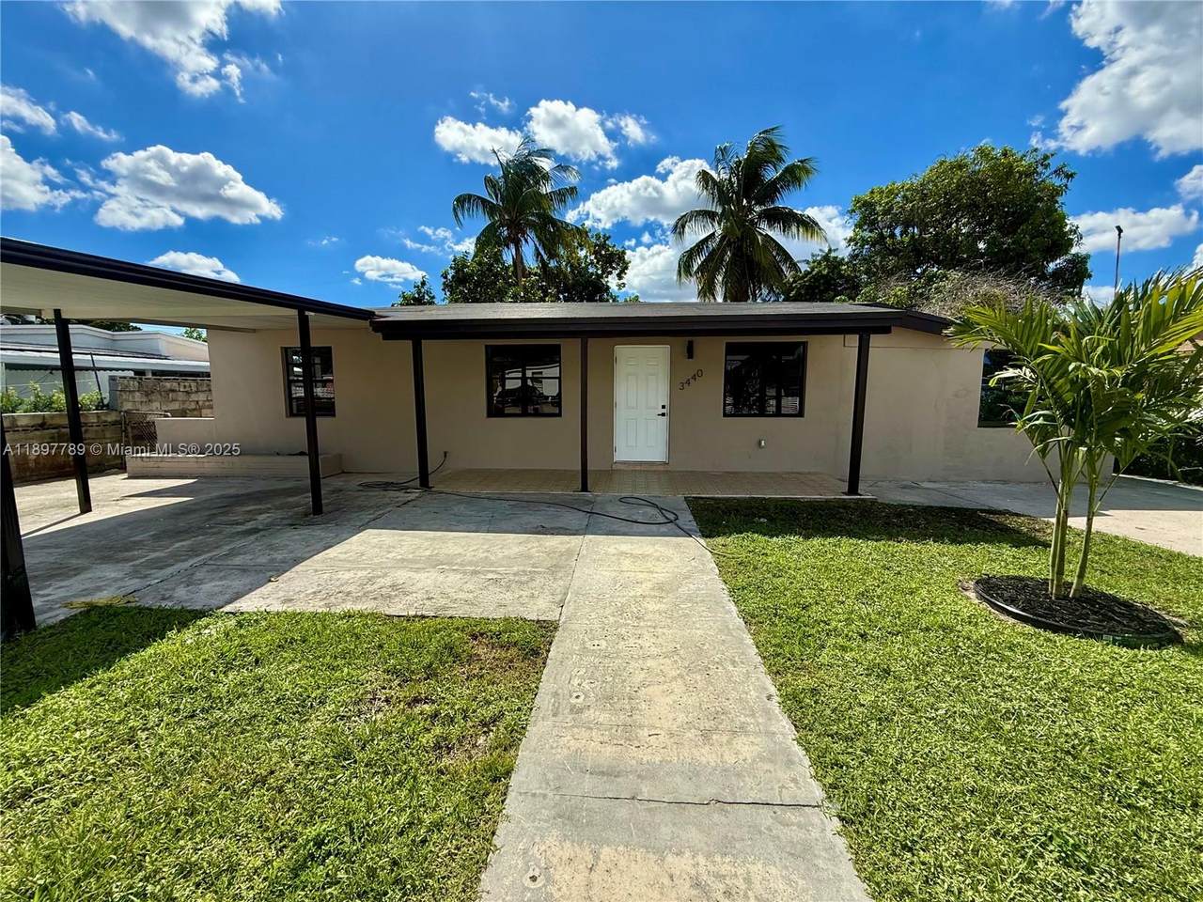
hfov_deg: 102.1
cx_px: 602
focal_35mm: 14
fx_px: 487
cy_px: 451
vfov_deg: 85.7
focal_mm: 2.22
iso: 50
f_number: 2.2
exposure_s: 1/2611
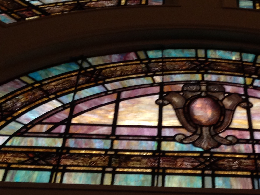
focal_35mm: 100
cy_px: 174
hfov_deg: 19.5
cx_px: 203
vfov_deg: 14.6
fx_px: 751
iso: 125
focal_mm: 4.12
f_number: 2.4
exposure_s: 1/20
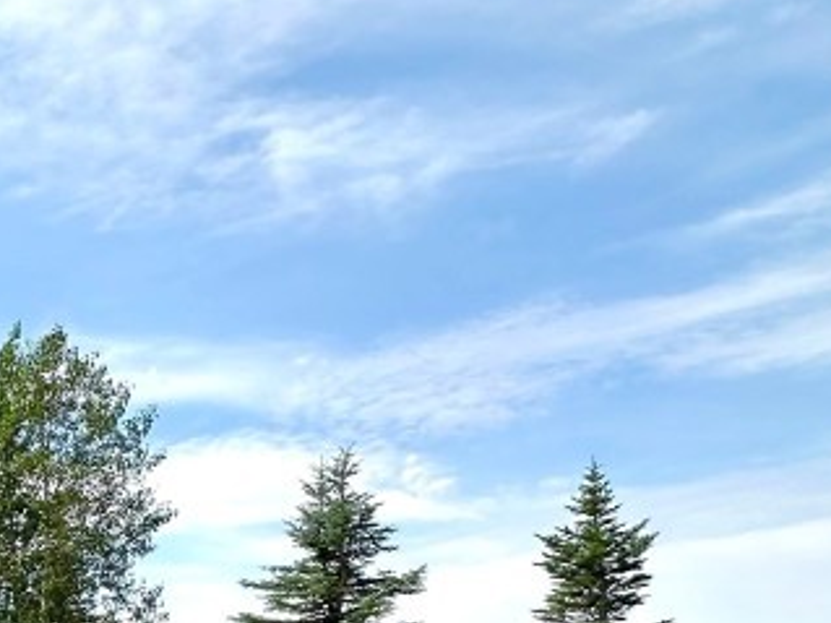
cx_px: -427
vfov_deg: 29.3
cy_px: 667
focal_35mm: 45
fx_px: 1080
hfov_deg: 27.8
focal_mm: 2.22
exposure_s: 1/1916
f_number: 2.2
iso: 50
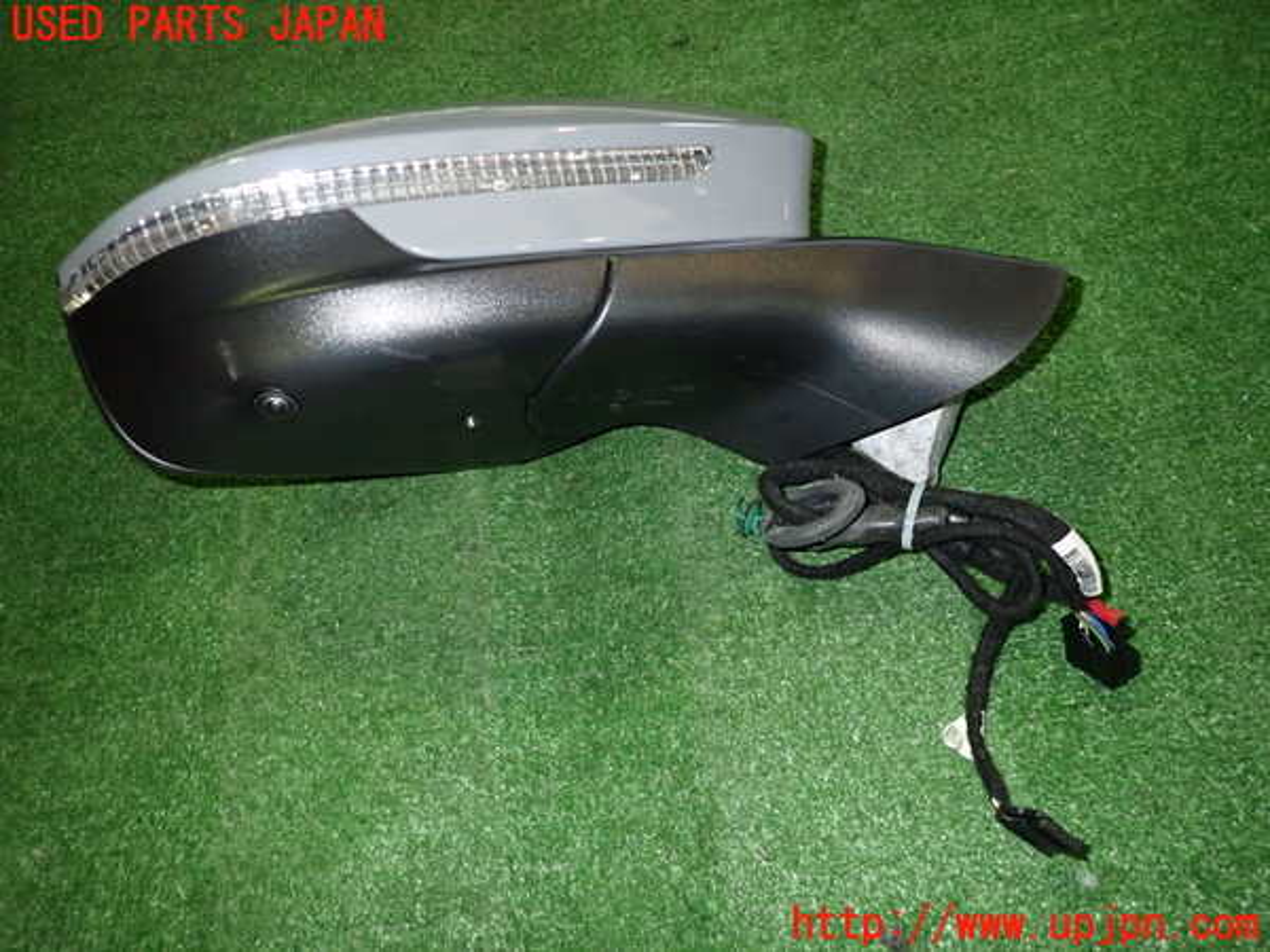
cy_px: 476
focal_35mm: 25
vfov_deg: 54.9
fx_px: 917
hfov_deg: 69.4
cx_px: 635
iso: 800
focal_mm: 4.5
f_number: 5.6
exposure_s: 1/30
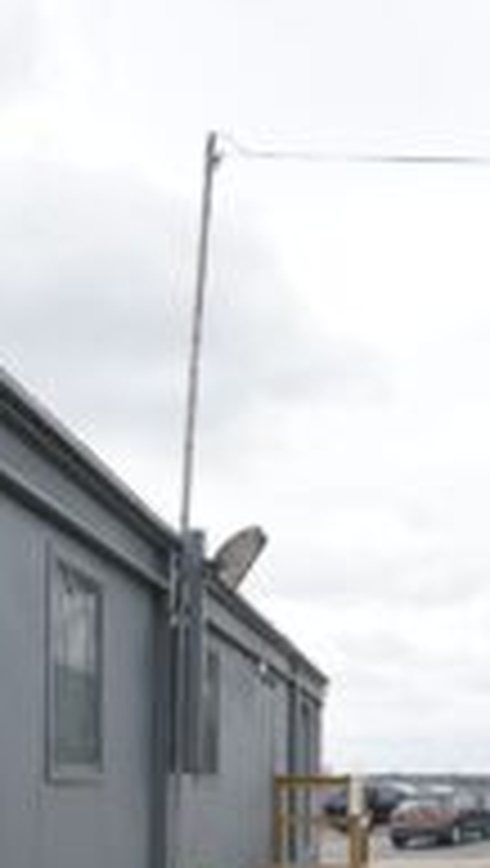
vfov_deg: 37.4
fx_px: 1197
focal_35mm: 52
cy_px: 774
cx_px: 400
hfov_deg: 22.8
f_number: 5
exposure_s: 1/400
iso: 100
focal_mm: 16
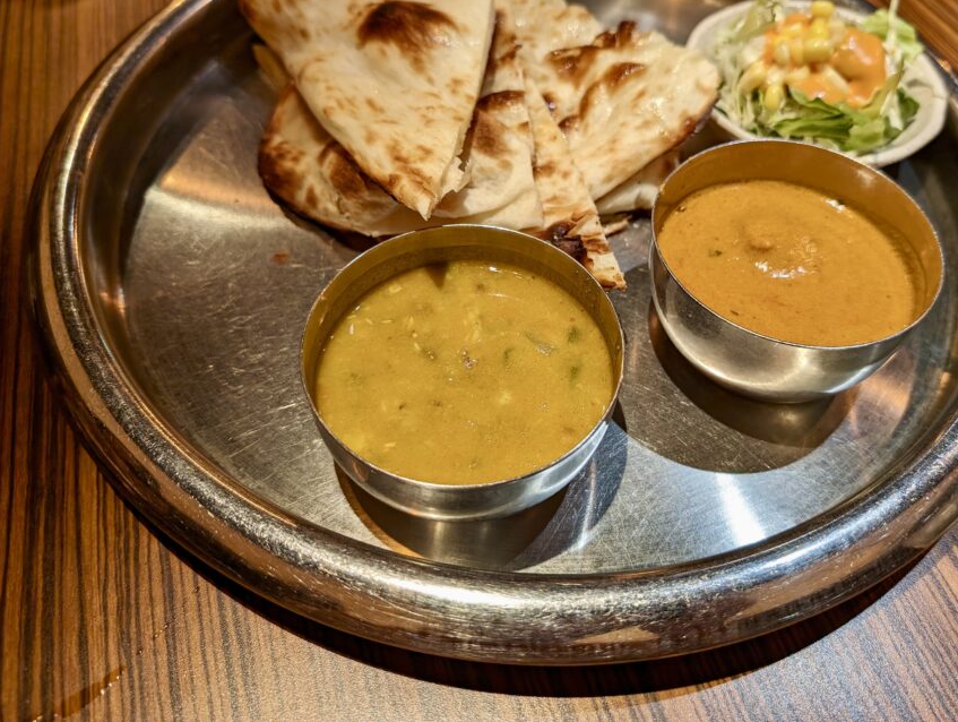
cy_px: 287
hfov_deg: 61.4
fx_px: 804
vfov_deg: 48.0
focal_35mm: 29
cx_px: 533
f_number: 1.68
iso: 38
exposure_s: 1/25
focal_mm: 6.9
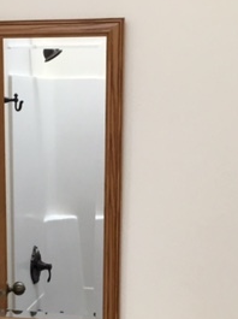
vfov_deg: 26.0
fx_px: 689
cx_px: 58
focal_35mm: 75
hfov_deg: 19.4
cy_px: 189
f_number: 2.4
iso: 40
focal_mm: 3.3
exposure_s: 1/30
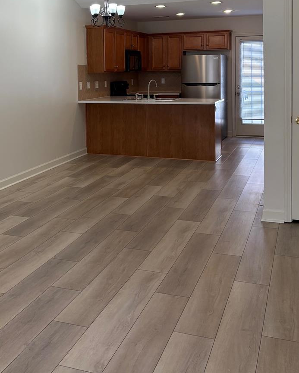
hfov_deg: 33.2
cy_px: 91
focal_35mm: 45
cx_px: 104
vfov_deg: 40.0
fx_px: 498
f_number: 1.6
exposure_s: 1/232
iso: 80
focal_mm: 5.96
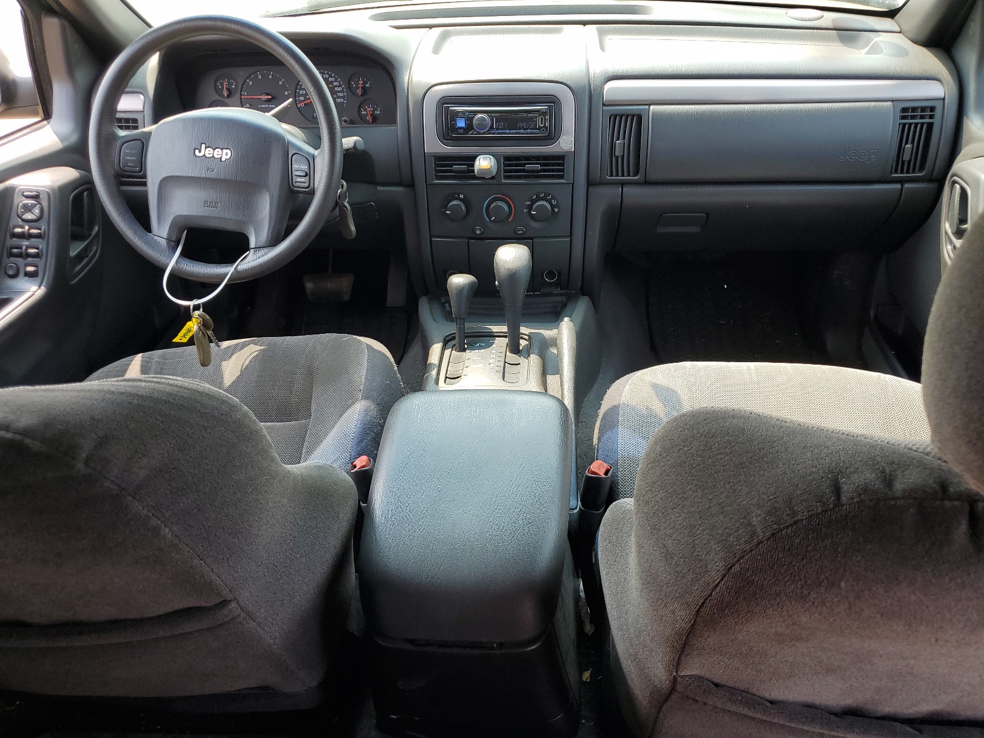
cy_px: 369
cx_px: 492
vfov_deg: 53.1
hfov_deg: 67.3
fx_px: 739
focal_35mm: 26
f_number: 1.5
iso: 50
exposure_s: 1/323
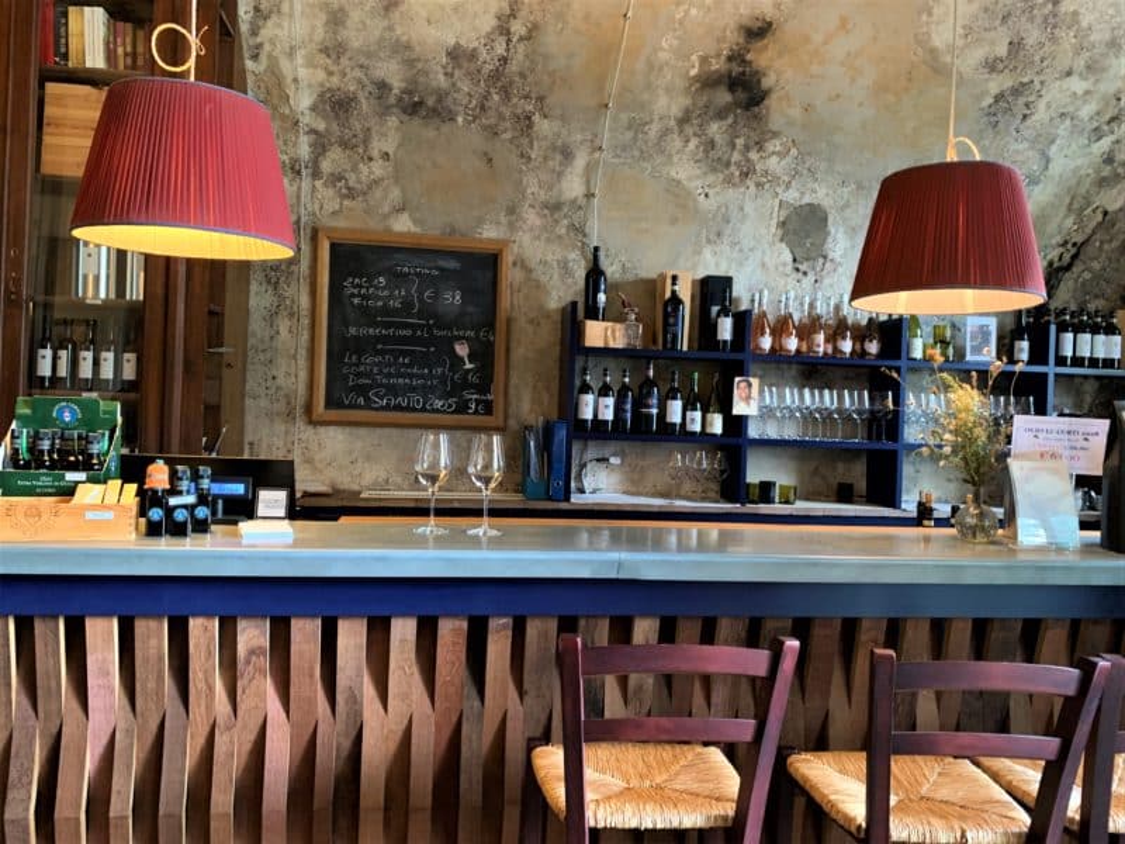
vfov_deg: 53.1
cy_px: 422
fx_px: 845
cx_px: 562
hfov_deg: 67.3
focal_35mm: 26
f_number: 1.8
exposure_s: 1/33
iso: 250
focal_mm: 4.25
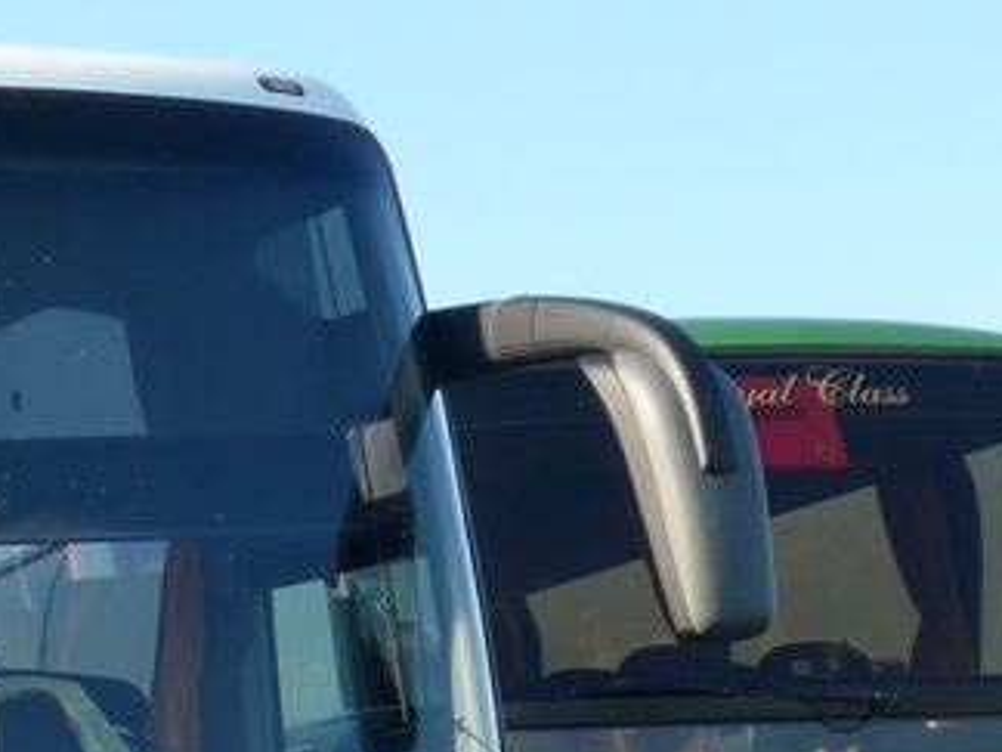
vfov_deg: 9.0
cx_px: -241
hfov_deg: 11.8
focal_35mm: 163
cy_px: 842
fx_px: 4718
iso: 80
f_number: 2.8
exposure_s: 1/640
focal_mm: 9
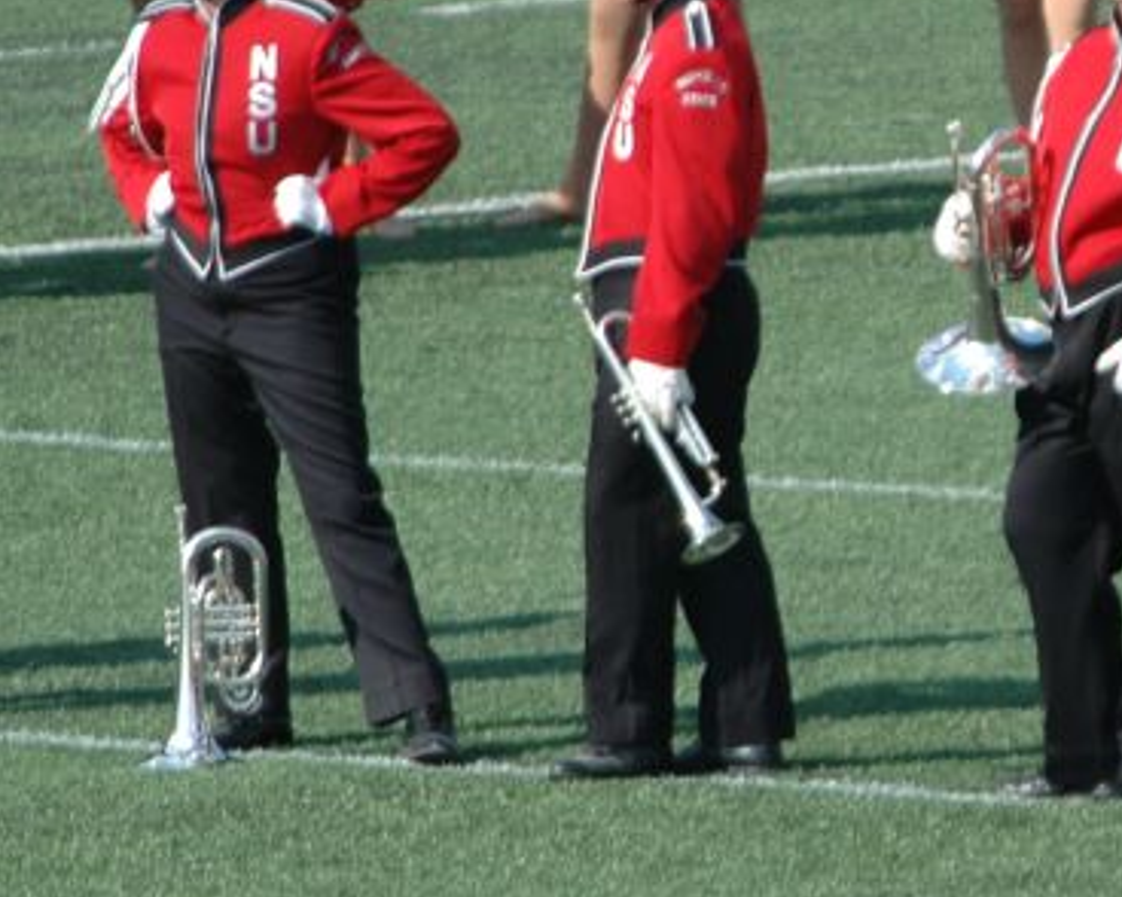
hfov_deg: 1.2
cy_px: 235
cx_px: 1092
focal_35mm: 1566
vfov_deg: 1.0
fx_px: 51974
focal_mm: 400
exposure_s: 1/640
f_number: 5.6
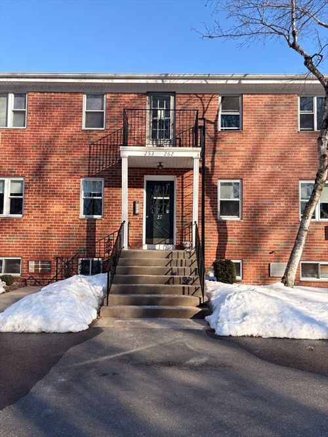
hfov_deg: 53.0
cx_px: 164
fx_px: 329
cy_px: 218
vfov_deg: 67.3
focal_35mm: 26
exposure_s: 1/1364
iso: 50
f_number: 1.6
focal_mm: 5.96
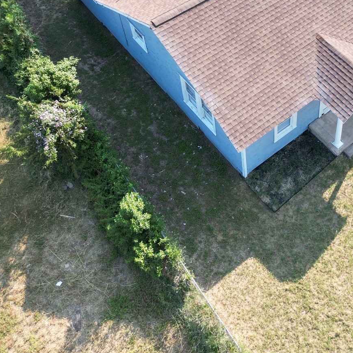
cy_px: 42
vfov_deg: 32.5
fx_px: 577
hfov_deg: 33.2
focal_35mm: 50
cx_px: 276
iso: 140
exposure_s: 1/725
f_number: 1.7
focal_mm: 6.72
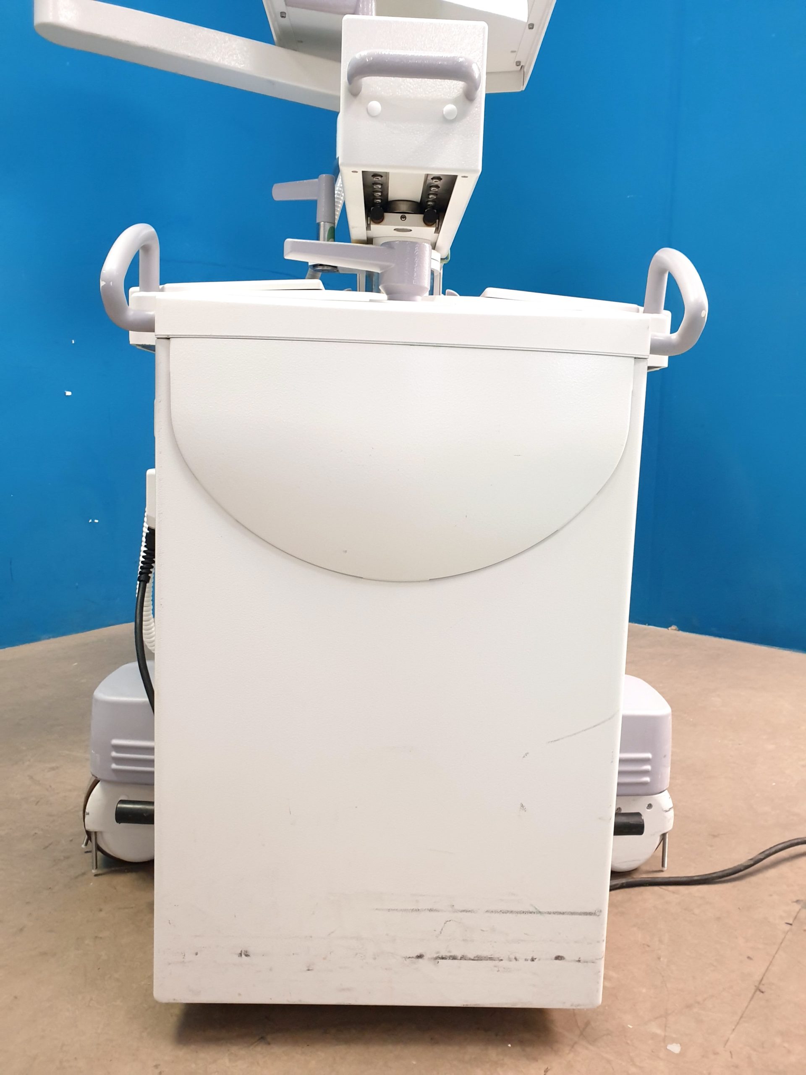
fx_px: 807
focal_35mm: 26
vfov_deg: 67.3
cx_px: 403
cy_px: 538
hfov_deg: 53.1
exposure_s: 1/25
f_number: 2.4
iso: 320
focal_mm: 4.3
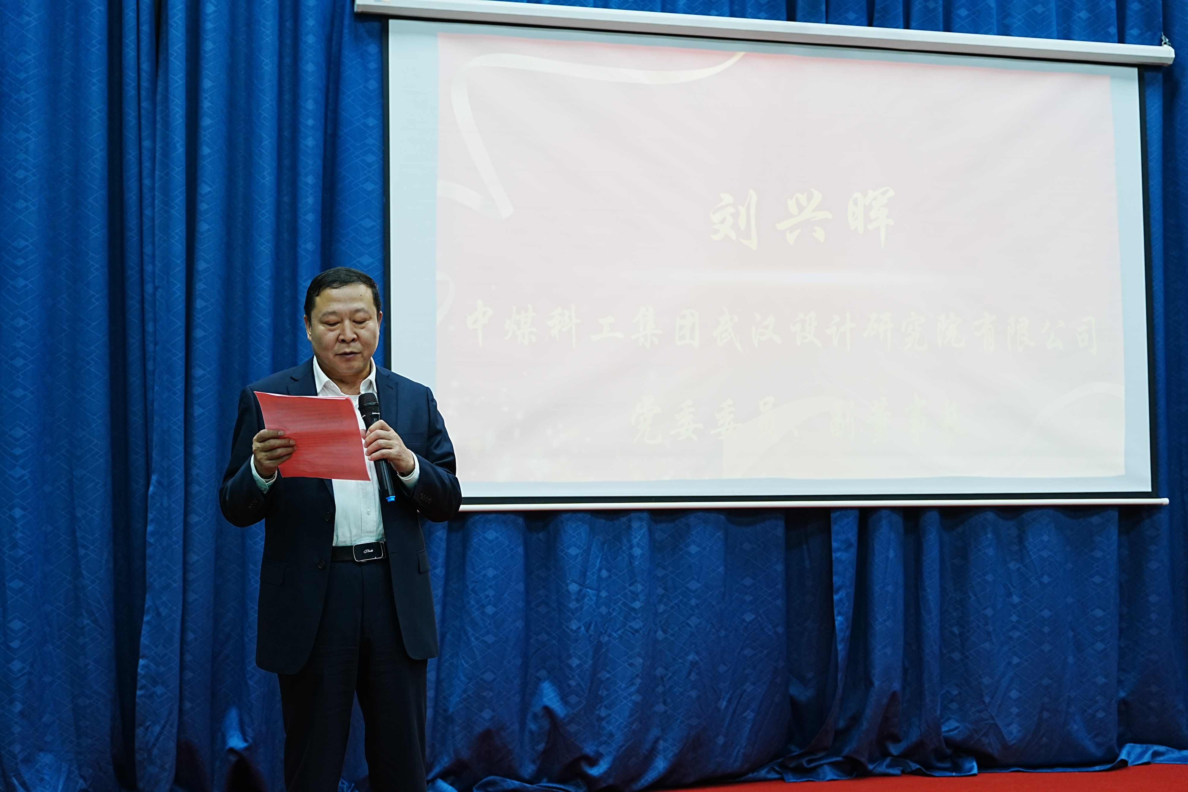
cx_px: 594
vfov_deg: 27.0
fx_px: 1650
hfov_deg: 39.6
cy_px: 396
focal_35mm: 50
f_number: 4
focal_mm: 50
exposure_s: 1/50
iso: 1000
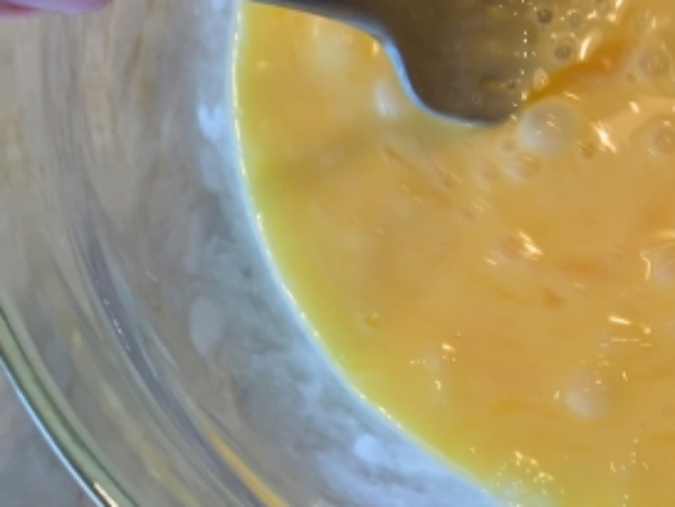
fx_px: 1327
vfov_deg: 21.1
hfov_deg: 26.9
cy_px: 42
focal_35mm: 68
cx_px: 677
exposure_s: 1/30
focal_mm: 4.15
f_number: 2.2
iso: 40
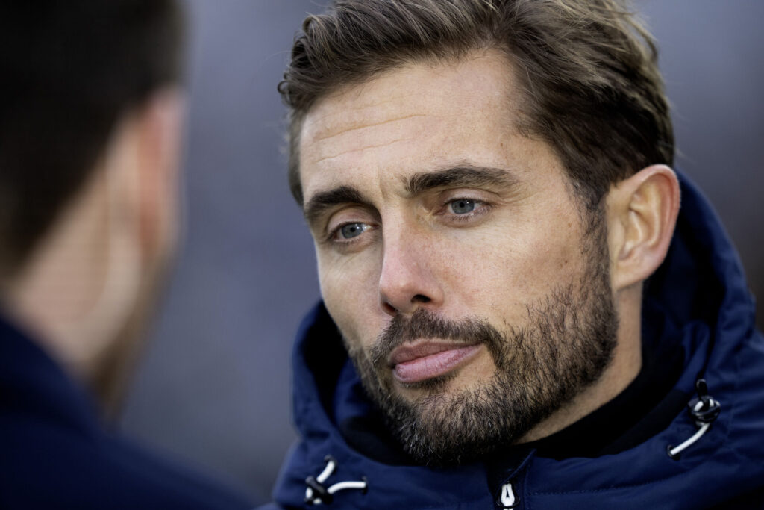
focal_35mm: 400
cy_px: 255
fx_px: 8490
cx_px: 382
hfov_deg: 5.2
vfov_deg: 3.4
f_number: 2.8
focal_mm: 400
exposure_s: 1/1000
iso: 1000
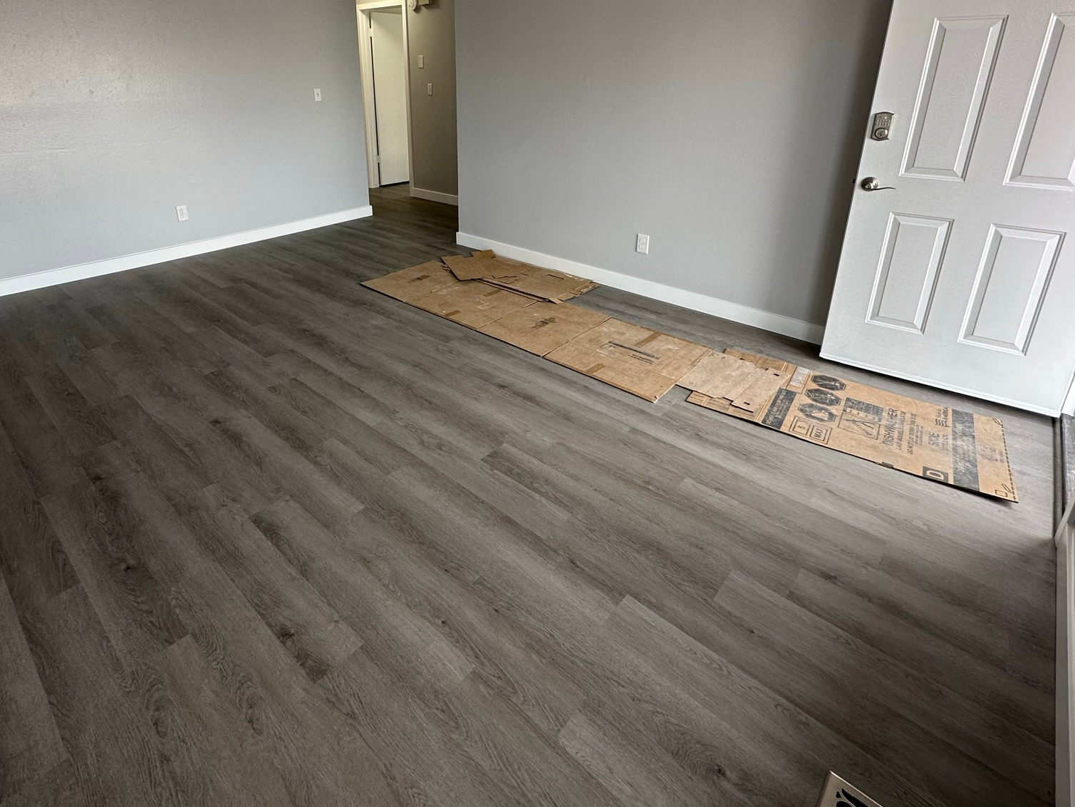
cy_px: 274
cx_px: 491
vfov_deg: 67.0
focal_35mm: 19
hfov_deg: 84.5
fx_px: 590
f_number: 2.2
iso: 80
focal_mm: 2.22
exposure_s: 1/99
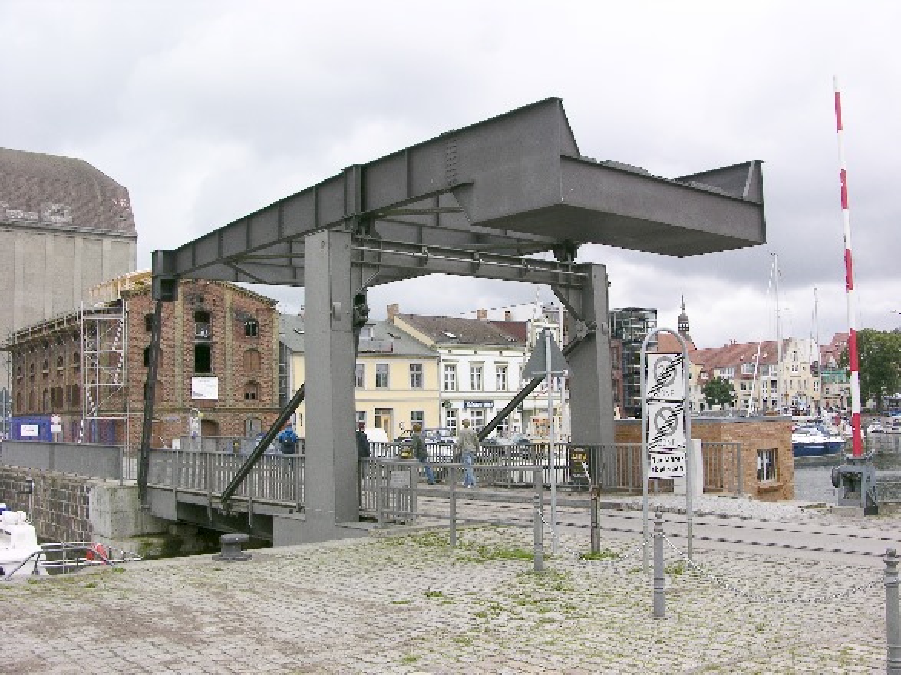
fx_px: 911
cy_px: 338
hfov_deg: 52.6
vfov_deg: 40.7
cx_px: 450
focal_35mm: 35
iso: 50
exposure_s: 1/72.4
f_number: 6.3
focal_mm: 8.9
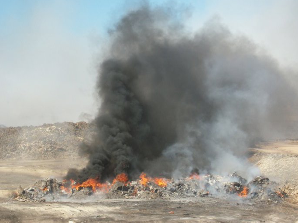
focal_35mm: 95
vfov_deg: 15.6
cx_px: 150
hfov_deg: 20.7
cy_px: 111
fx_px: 818
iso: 80
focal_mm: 17.1
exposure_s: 1/402
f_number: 5.2
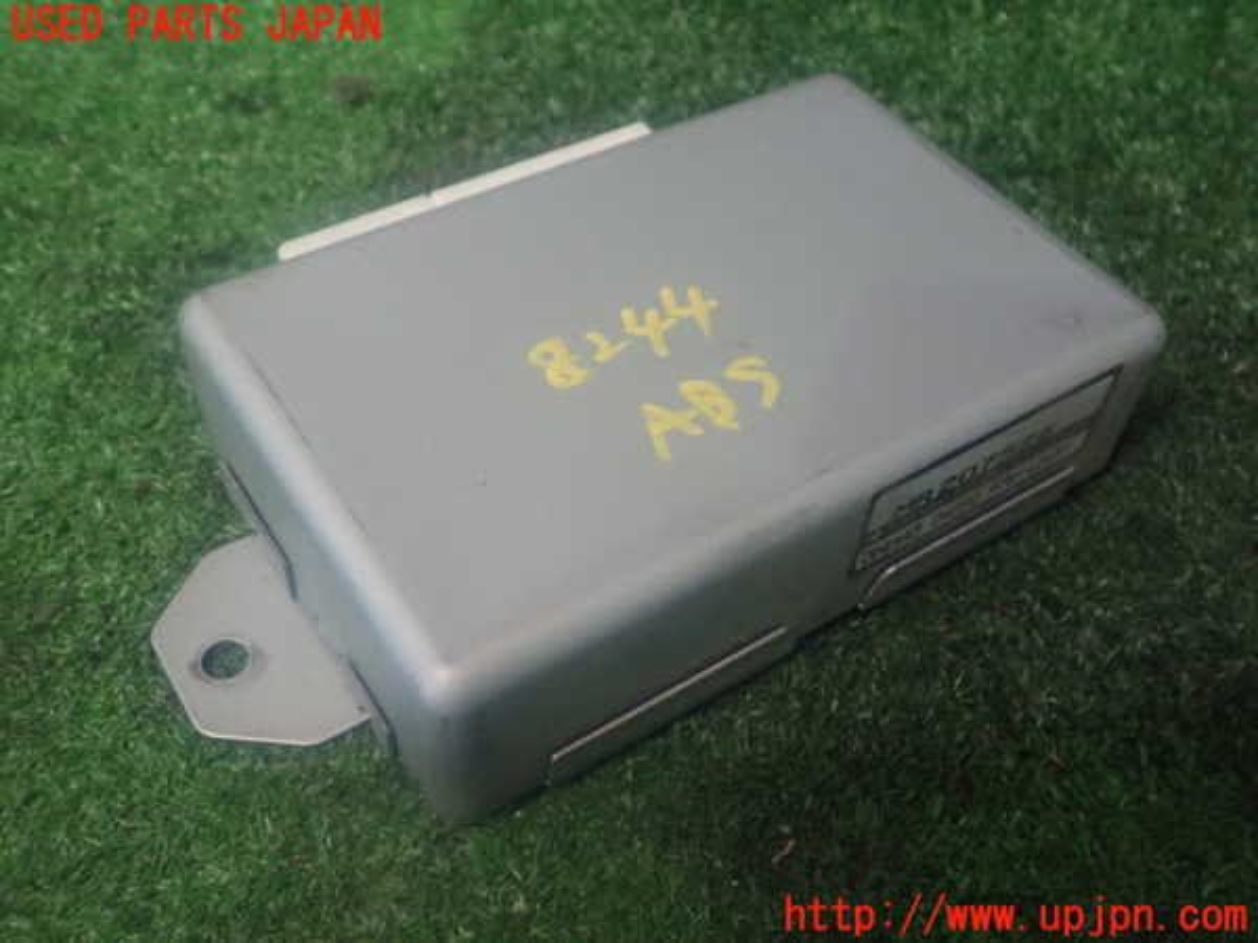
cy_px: 472
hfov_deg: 52.6
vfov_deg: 40.7
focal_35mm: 35
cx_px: 629
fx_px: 1272
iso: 1000
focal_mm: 6.42
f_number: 2.6
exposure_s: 1/40
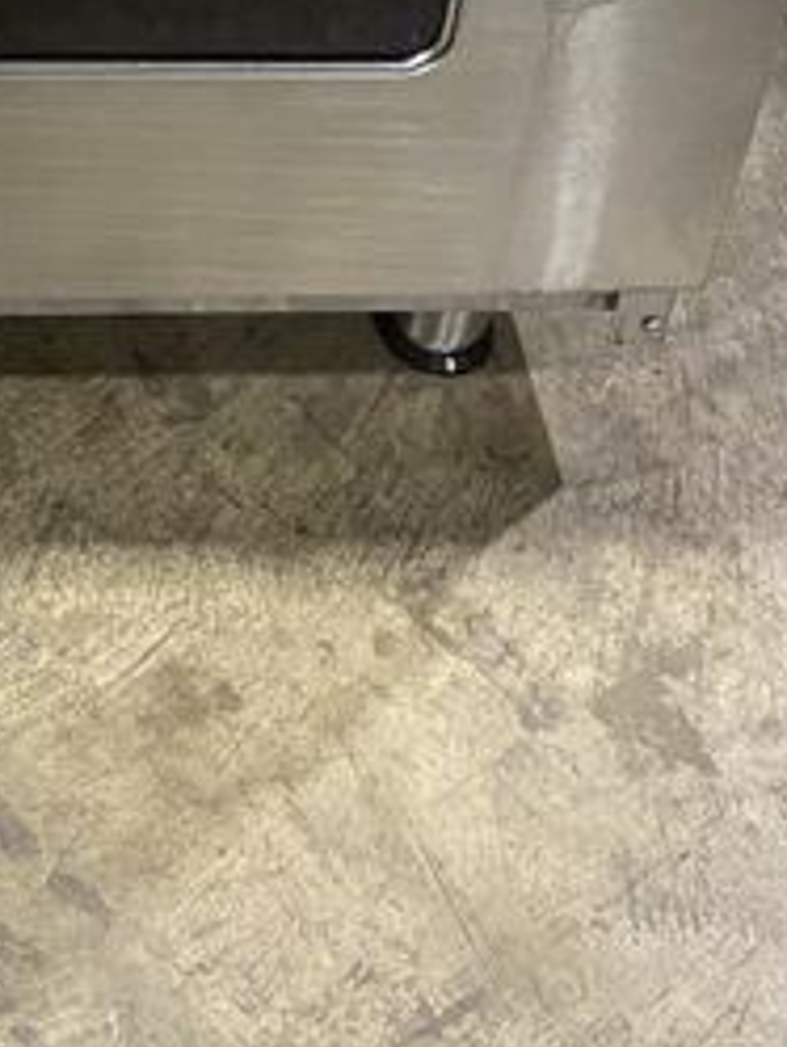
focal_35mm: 85
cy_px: -368
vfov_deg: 20.7
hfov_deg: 16.9
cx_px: -25
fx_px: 2574
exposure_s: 1/60
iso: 400
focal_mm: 4.25
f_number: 1.8
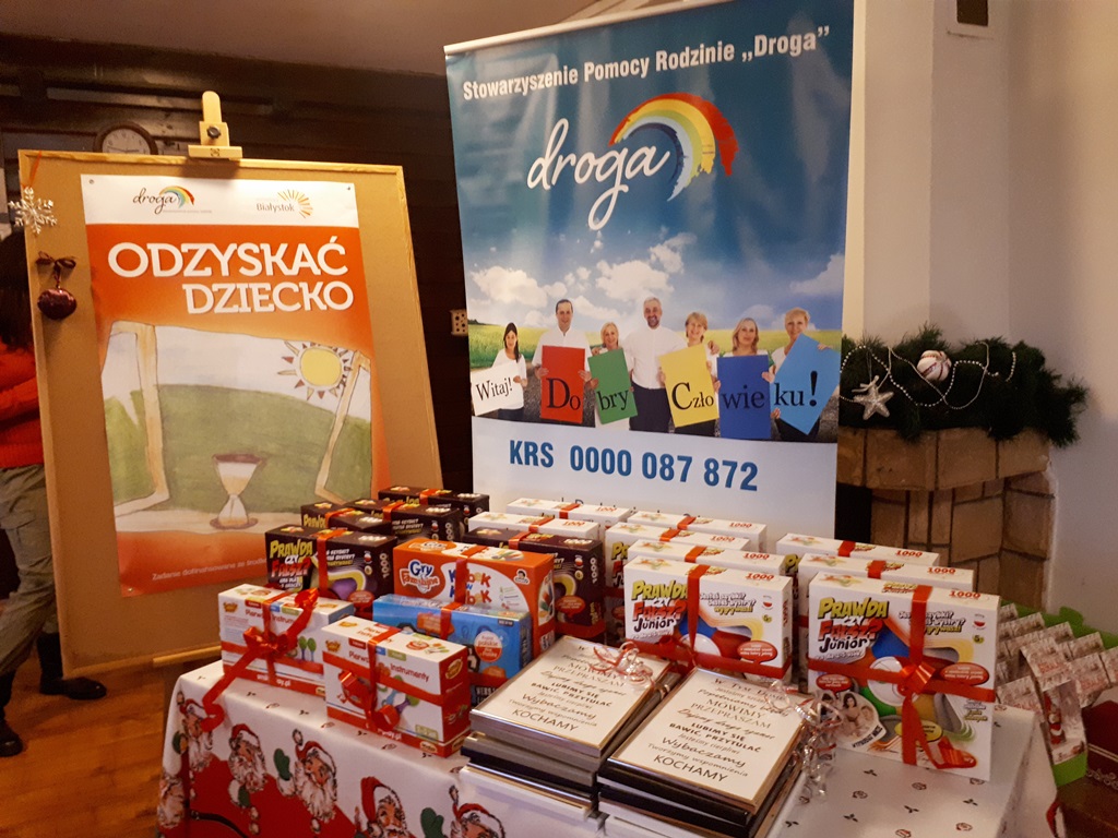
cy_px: 419
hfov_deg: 65.3
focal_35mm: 27
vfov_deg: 51.4
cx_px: 559
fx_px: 872
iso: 320
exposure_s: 1/17
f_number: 1.9
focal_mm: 3.6
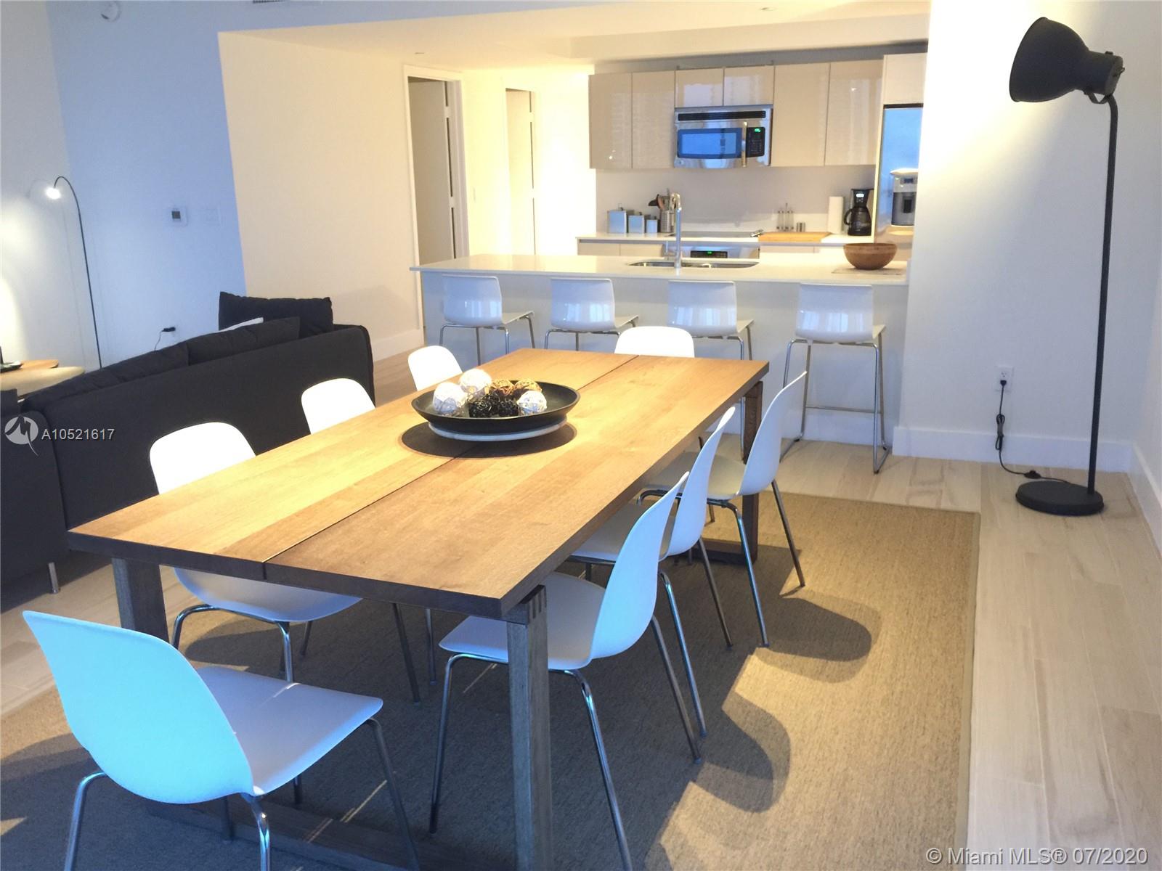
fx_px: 973
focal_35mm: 29
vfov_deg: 48.2
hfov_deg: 61.7
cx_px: 581
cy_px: 436
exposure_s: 1/4
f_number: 2.2
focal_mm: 4.15
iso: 100
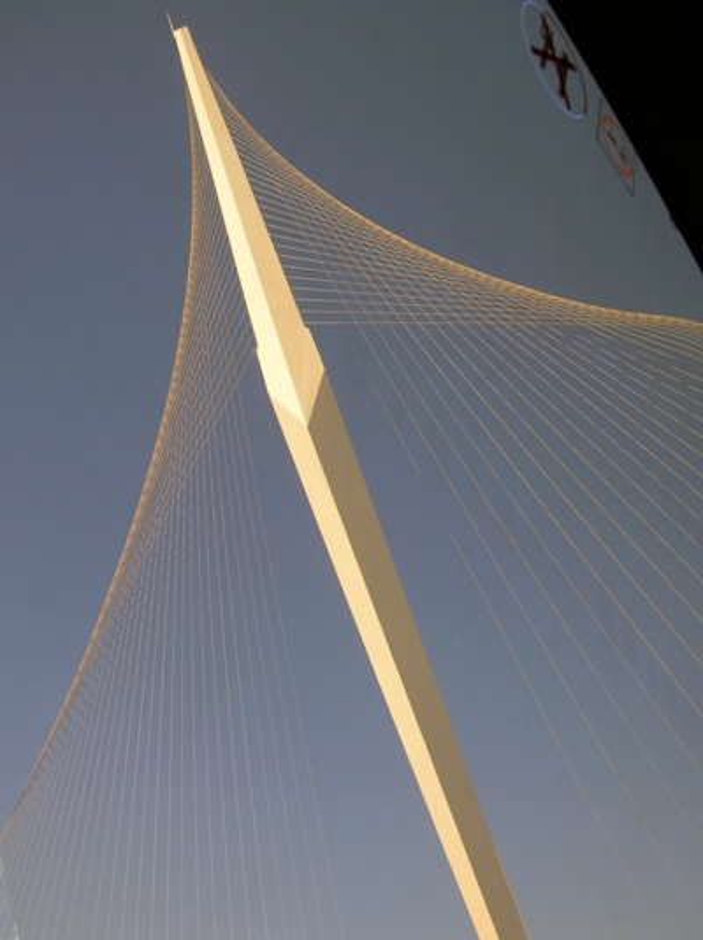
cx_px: 352
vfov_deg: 54.0
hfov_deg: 41.7
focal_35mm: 34
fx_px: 922
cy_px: 470
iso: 50
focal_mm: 5.7
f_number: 4.9
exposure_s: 1/106
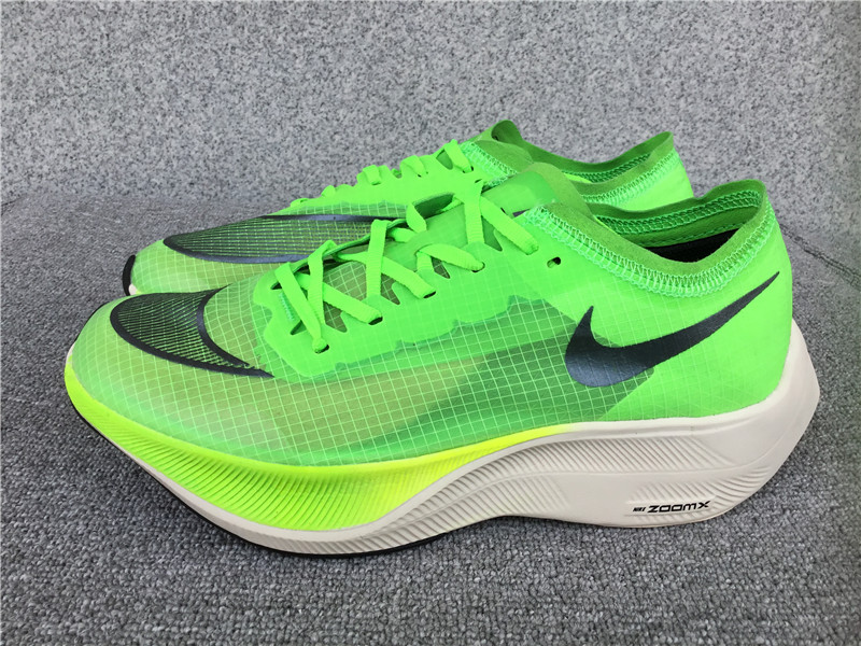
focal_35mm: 31
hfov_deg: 58.4
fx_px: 771
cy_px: 323
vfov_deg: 45.4
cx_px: 430
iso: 25
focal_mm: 3.3
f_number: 2.4
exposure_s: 1/604
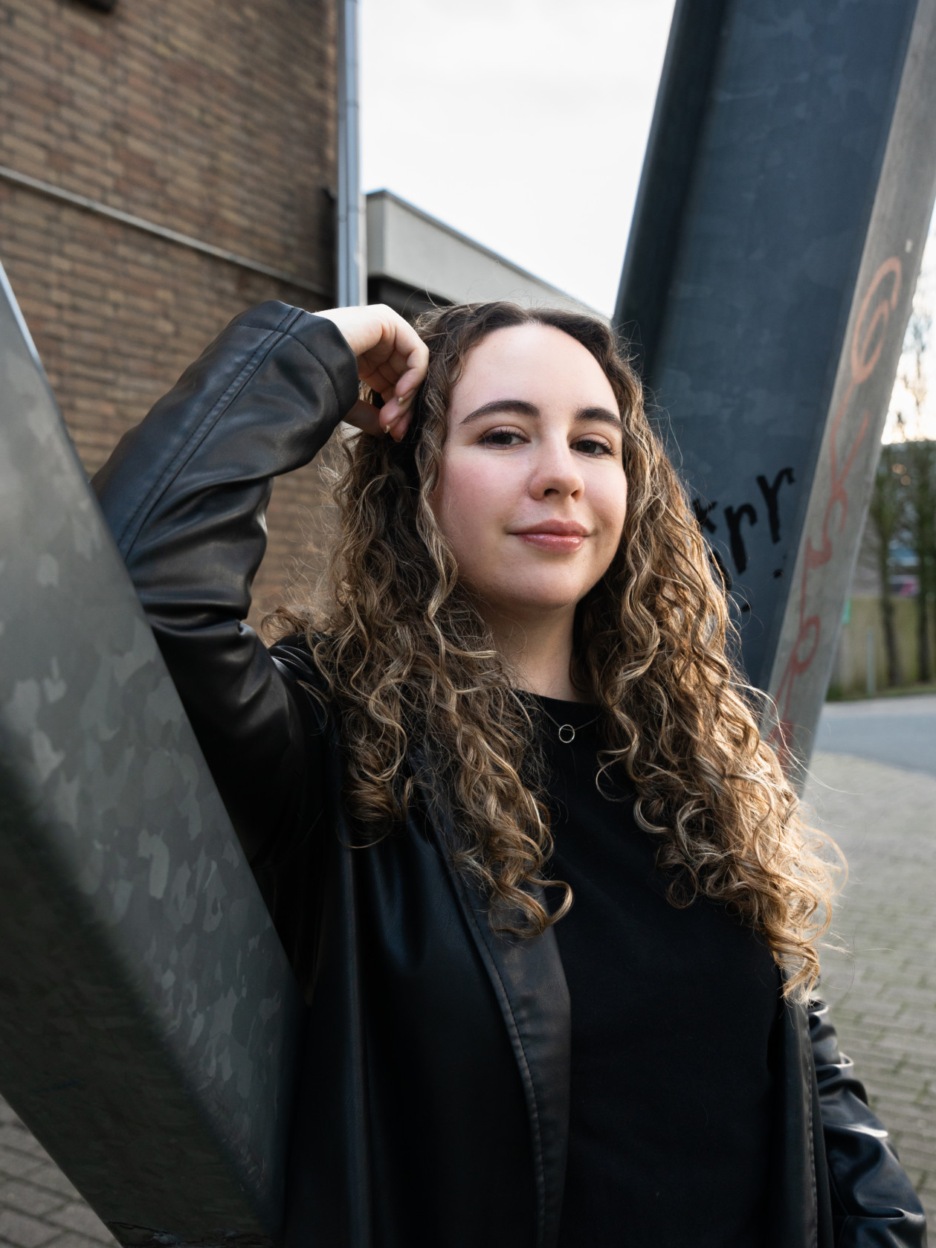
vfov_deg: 54.7
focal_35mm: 33
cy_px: 615
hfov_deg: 42.4
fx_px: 1205
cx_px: 475
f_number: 5
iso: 1000
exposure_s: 1/160
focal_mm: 30.4
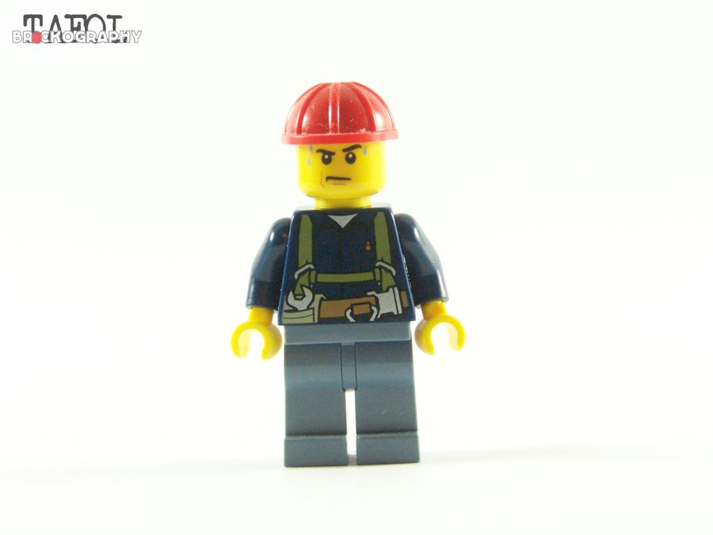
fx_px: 1936
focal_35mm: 94
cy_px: 268
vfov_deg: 15.7
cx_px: 356
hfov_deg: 20.9
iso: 400
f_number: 4
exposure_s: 1/60
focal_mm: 15.6
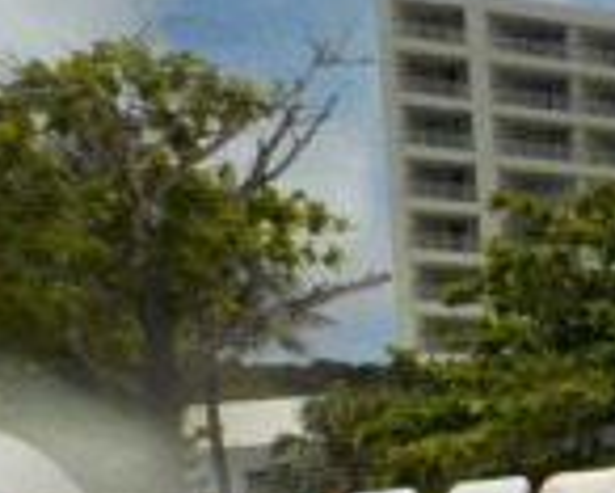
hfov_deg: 16.8
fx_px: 1821
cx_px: 1007
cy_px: 740
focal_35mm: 100
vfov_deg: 14.4
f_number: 6.6
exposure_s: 1/800
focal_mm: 4.1
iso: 125
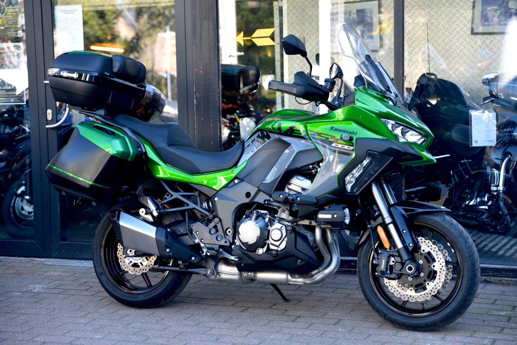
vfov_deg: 19.5
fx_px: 1006
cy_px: 172
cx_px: 258
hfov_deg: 28.8
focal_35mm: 70
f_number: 2.8
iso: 100
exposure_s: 1/60
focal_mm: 70
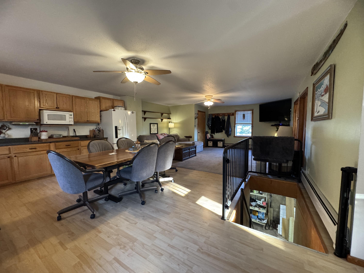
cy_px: 136
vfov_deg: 85.7
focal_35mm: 14
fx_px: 147
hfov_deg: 102.1
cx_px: 182
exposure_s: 1/60
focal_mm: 2.22
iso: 640
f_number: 2.2
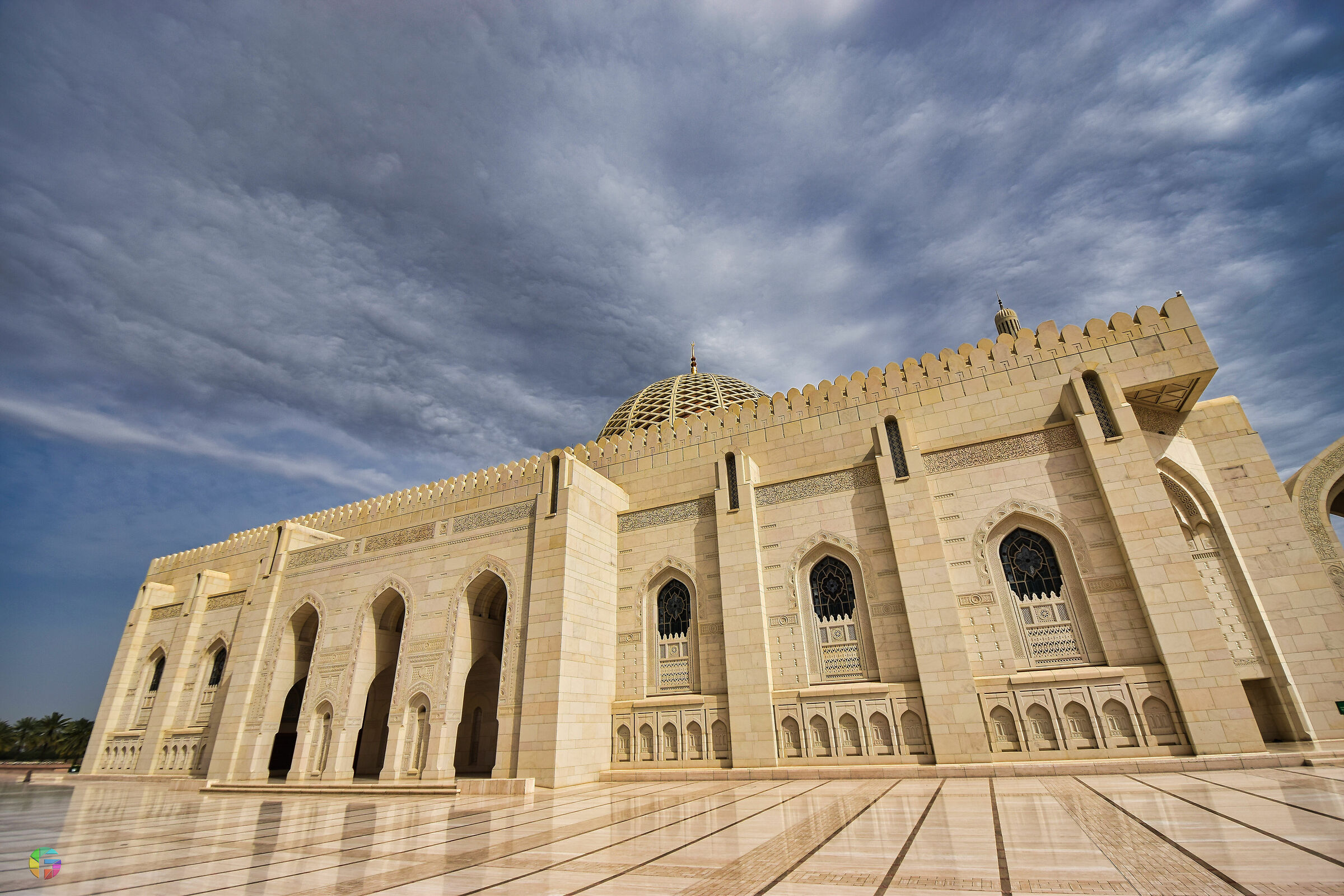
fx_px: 560
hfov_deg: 100.4
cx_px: 672
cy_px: 448
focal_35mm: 15
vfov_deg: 77.3
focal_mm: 10
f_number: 4.5
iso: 125
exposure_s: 1/2500
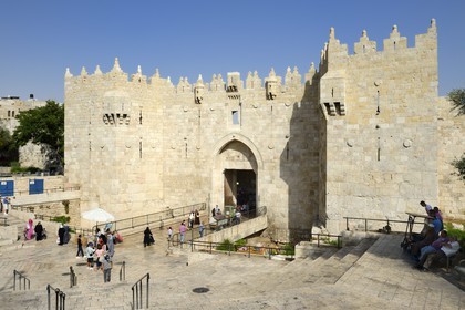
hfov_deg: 60.3
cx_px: 232
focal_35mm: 31
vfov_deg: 42.3
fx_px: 400
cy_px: 155
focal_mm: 31
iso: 200
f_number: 11
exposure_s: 1/400
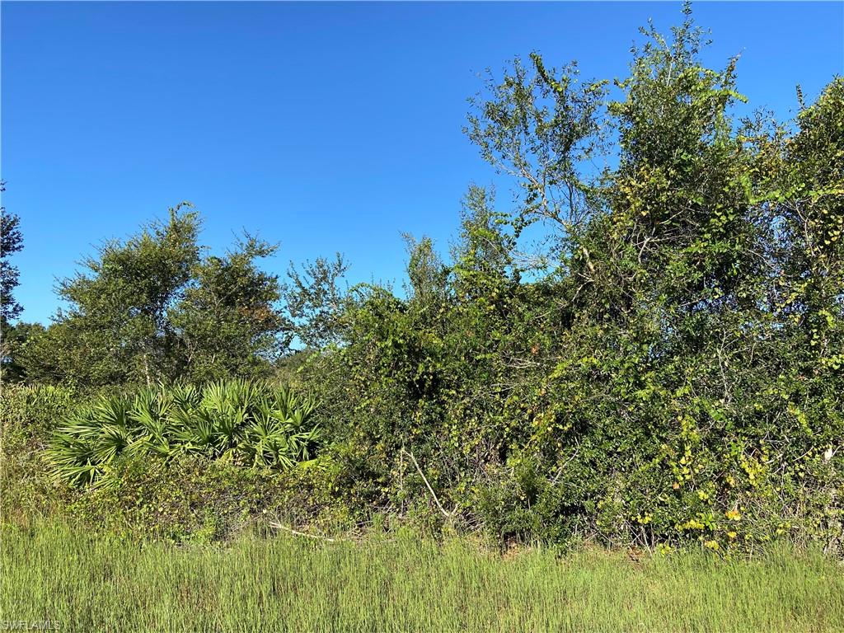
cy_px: 316
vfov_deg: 53.1
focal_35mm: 26
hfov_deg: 67.3
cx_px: 422
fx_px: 634
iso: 32
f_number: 1.8
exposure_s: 1/1629
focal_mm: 4.25
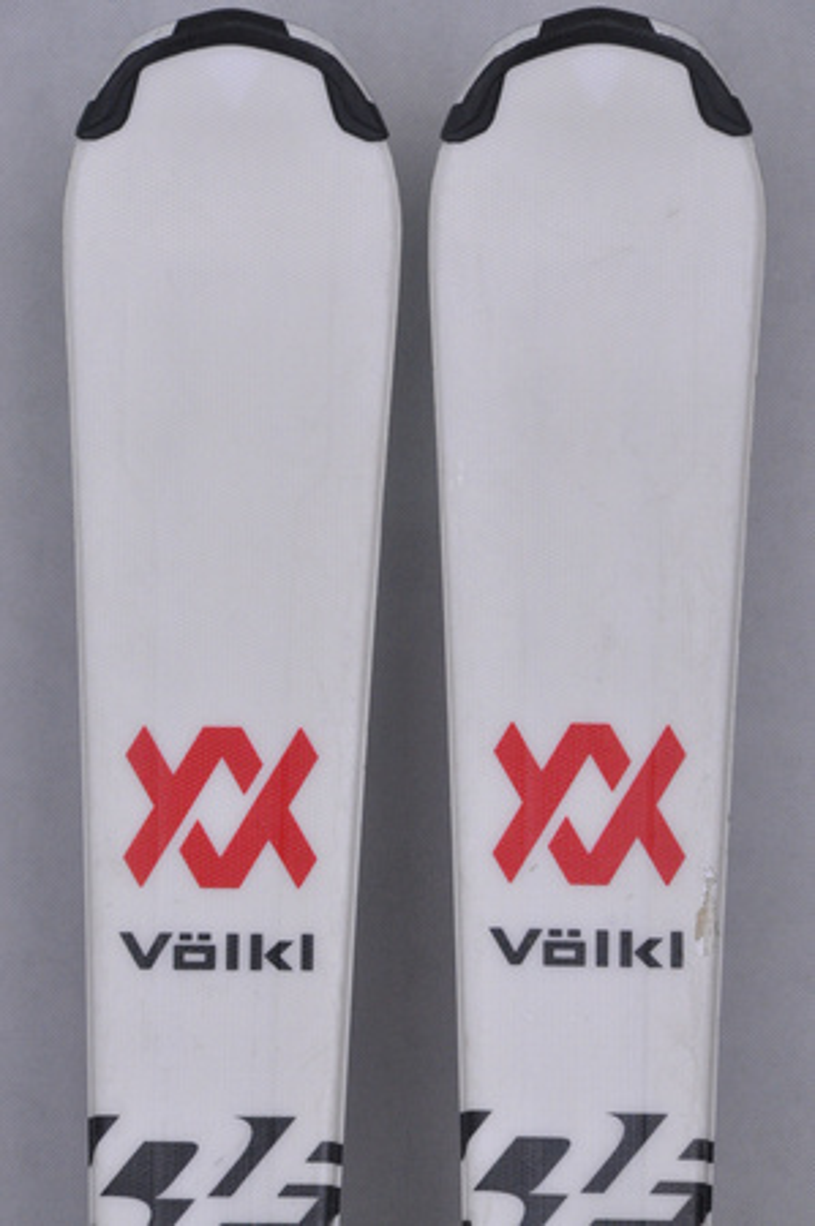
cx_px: 408
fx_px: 5360
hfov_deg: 8.7
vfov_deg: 13.1
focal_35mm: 158
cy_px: 613
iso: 3200
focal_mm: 105
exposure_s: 1/125
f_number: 11
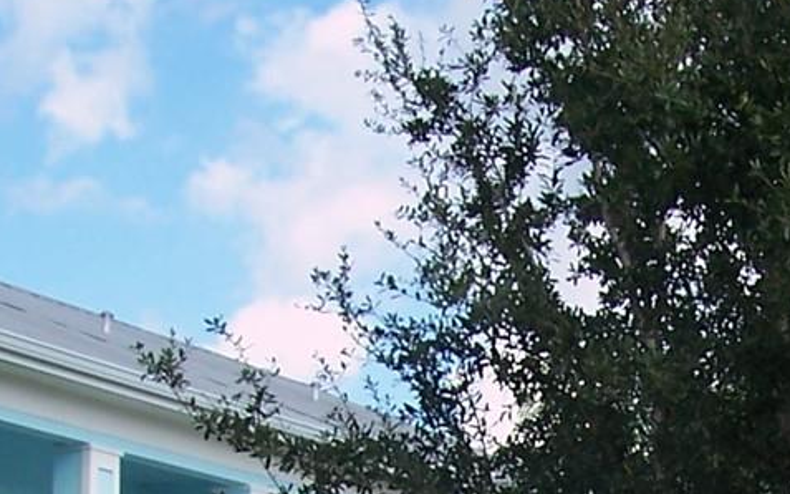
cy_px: 945
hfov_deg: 17.0
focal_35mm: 121
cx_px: 729
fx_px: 2605
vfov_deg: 10.1
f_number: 5.6
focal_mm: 5.6
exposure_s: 1/250
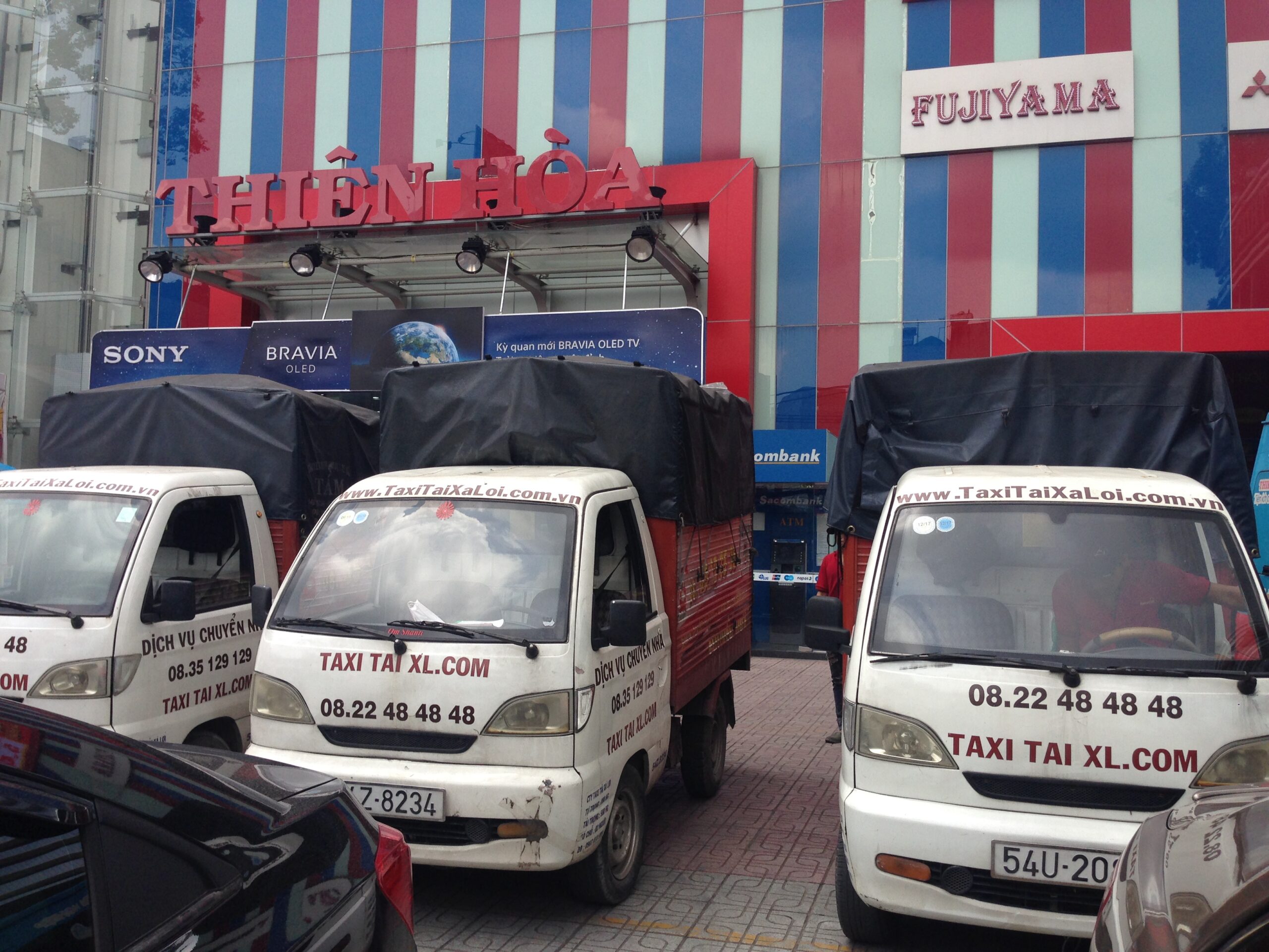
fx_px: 1210
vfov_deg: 42.9
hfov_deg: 55.4
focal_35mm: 33
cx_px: 634
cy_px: 476
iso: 50
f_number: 2.4
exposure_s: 1/441
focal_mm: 4.12
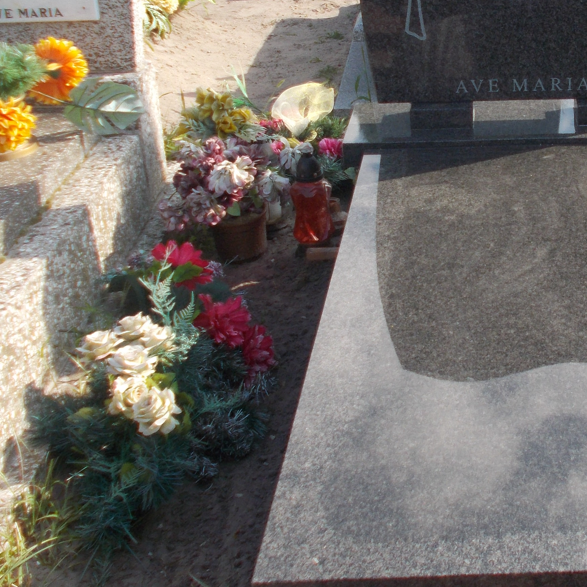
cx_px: 533
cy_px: 188
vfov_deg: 28.0
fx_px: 1170
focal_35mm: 61
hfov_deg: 27.1
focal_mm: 4.6
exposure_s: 1/400
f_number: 3.2
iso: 80
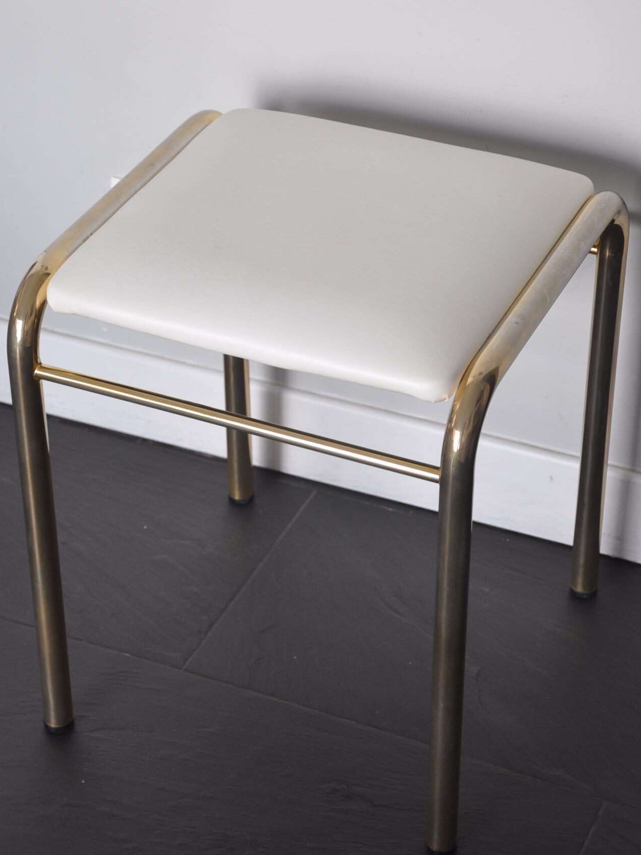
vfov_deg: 23.8
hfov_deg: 18.0
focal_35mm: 82
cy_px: 436
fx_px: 2025
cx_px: 318
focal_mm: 50
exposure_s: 1/60
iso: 400
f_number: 5
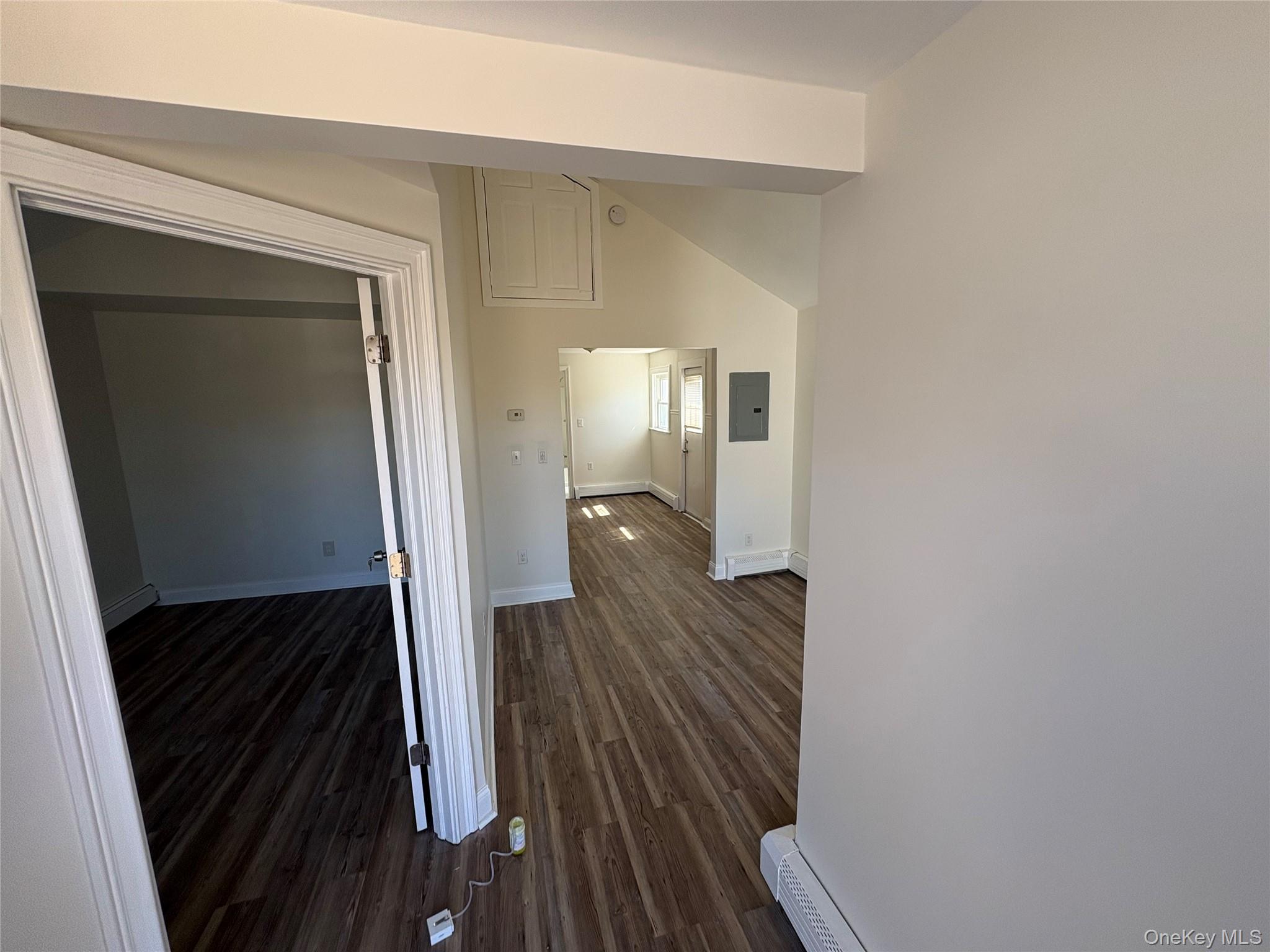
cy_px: 476
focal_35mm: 14
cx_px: 635
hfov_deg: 102.1
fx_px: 514
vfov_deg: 85.7
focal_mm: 2.22
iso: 50
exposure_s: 1/99
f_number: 2.2
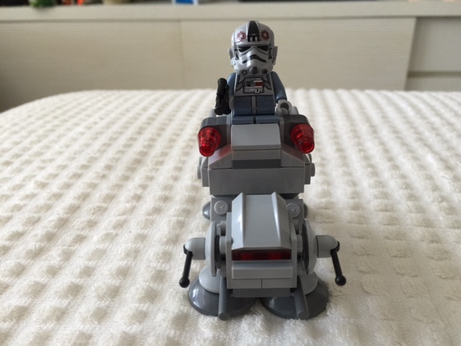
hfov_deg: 61.7
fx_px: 386
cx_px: 230
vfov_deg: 48.2
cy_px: 173
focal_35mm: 29
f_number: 2.2
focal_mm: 4.15
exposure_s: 1/30
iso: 40
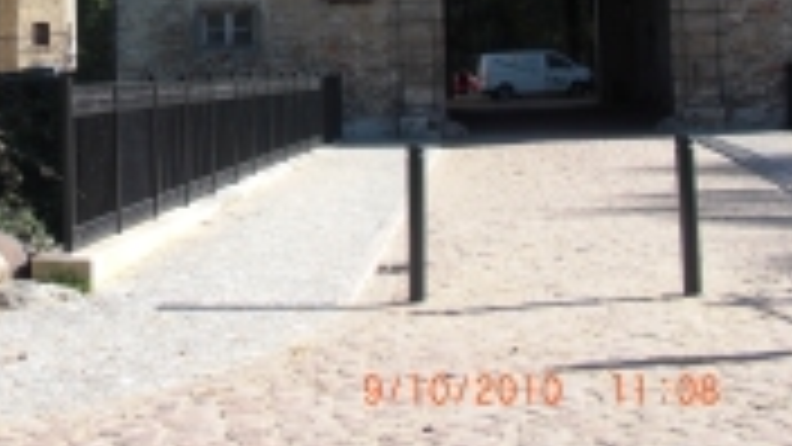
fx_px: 1638
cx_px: 27
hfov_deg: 26.0
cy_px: -83
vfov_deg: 15.0
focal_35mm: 78
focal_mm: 6.3
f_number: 2.8
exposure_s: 1/500
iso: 50
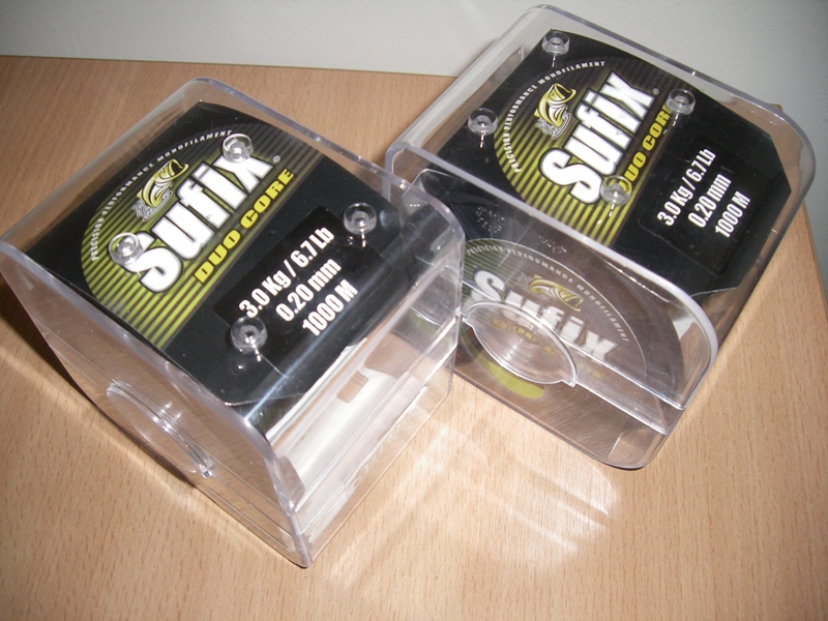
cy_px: 310
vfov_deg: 37.7
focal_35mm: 38
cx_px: 414
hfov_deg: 49.0
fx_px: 909
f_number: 2.7
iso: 200
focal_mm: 6.2
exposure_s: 1/50
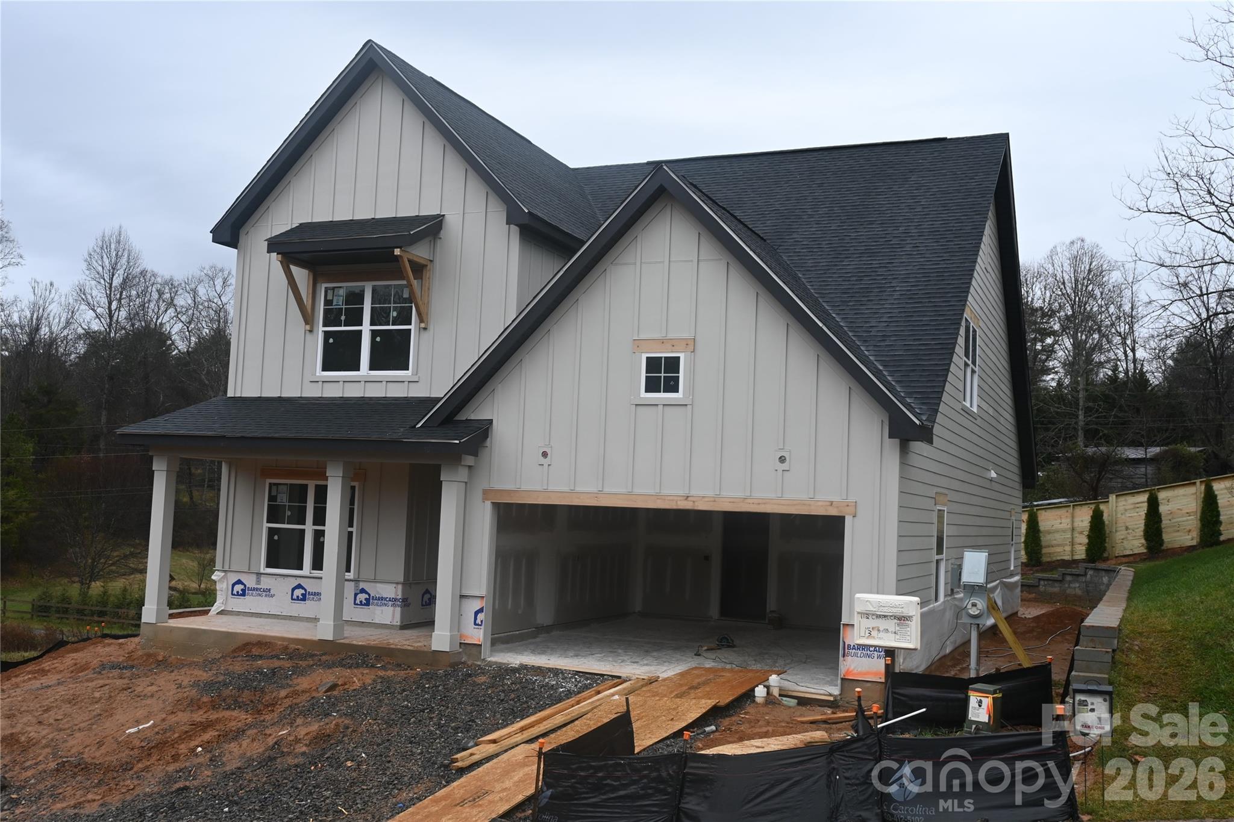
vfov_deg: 38.4
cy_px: 411
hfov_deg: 55.1
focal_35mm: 34
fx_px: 1182
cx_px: 617
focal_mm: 23
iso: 200
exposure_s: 1/250
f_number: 5.6
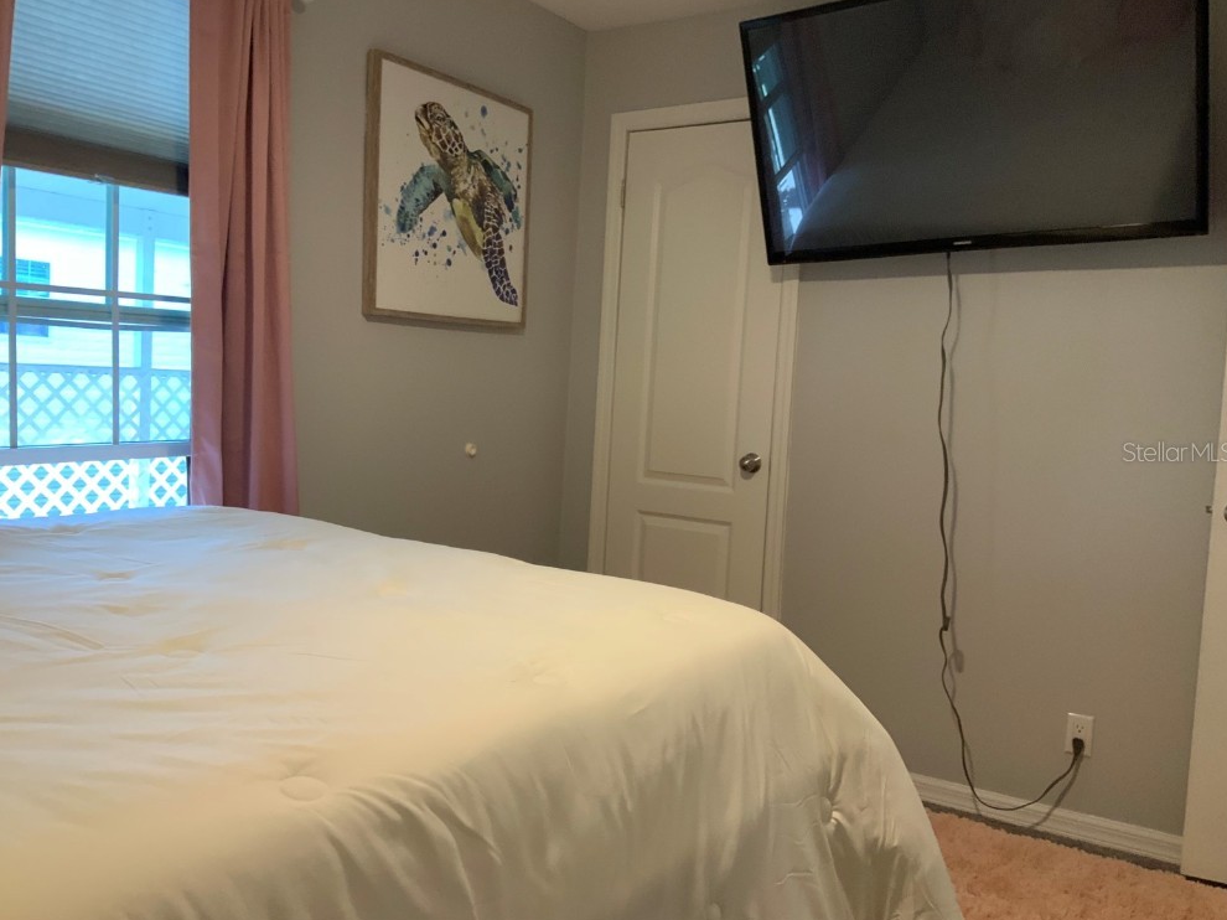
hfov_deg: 60.0
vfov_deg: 46.8
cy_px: 451
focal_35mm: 30
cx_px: 605
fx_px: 1063
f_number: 1.8
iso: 125
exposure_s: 1/60
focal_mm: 3
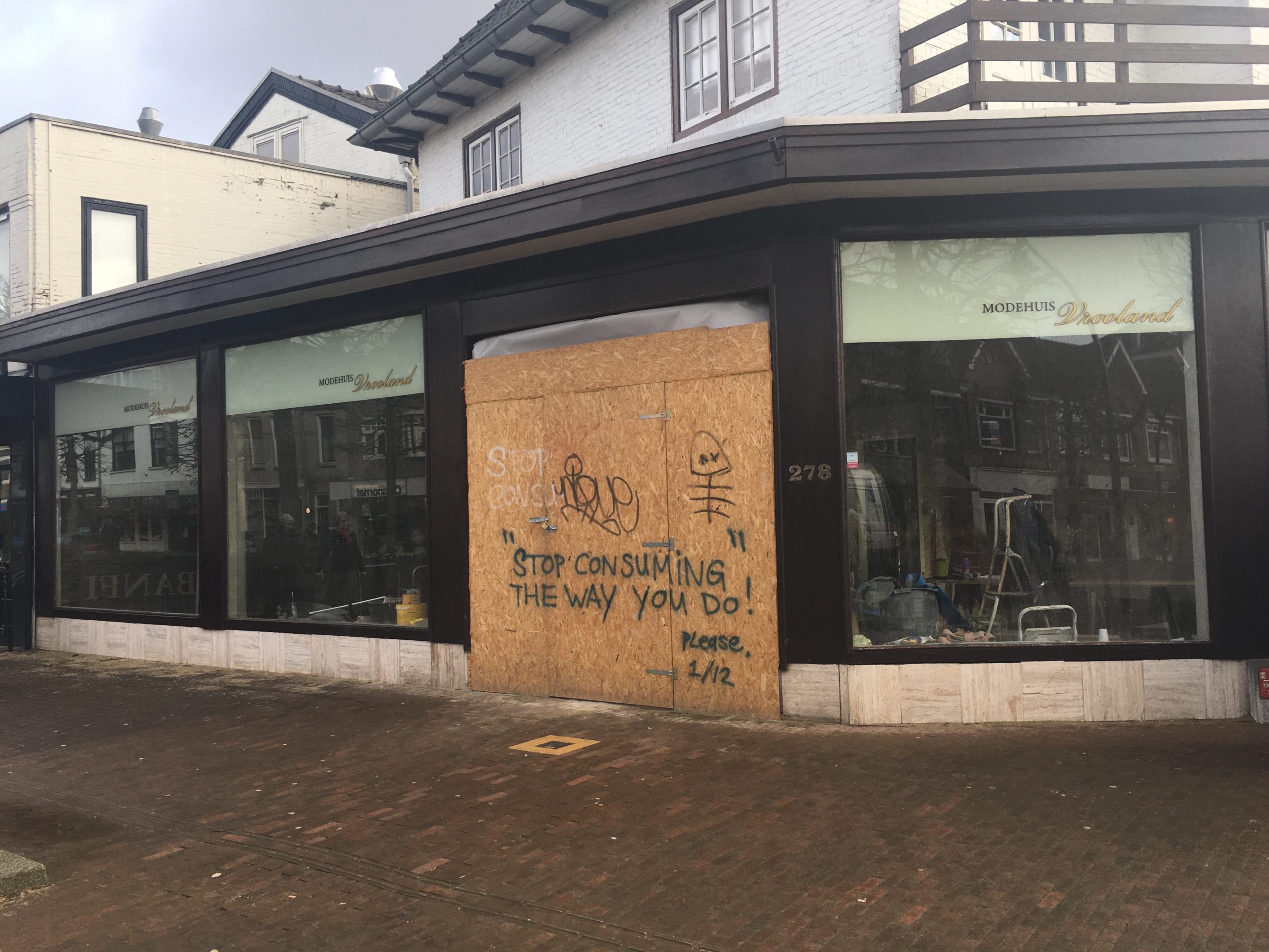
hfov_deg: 61.7
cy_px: 476
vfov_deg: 48.2
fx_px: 1063
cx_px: 634
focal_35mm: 29
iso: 25
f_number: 2.2
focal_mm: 4.15
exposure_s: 1/182
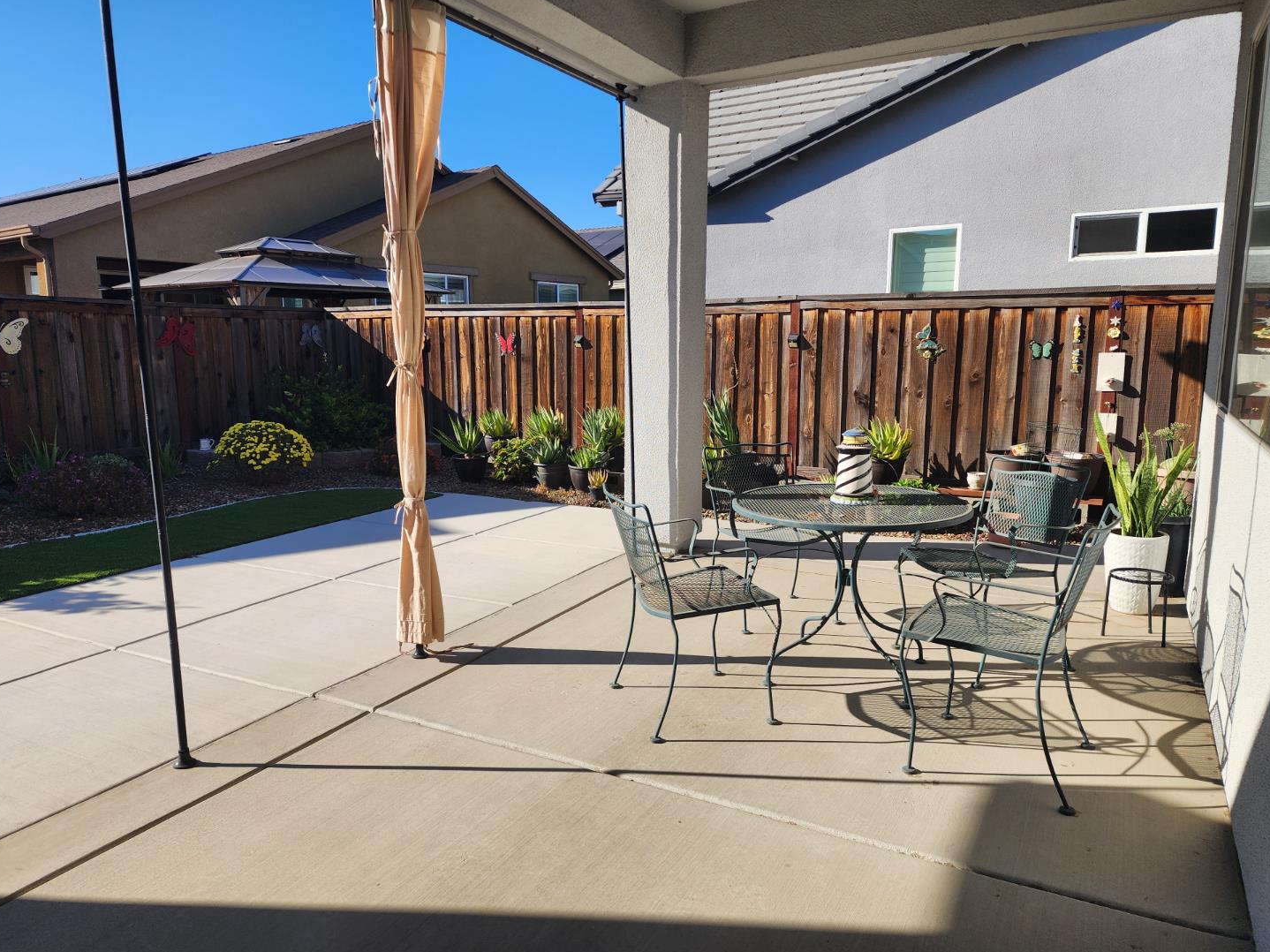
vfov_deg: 56.8
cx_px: 621
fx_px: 880
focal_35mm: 24
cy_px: 480
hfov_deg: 71.6
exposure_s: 1/927
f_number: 1.8
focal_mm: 6.4
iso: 12
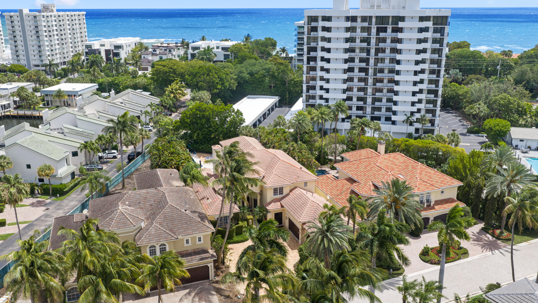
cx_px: 266
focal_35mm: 30
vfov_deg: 38.9
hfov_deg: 64.3
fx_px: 428
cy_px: 143
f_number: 5
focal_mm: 14.45
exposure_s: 1/160
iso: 100
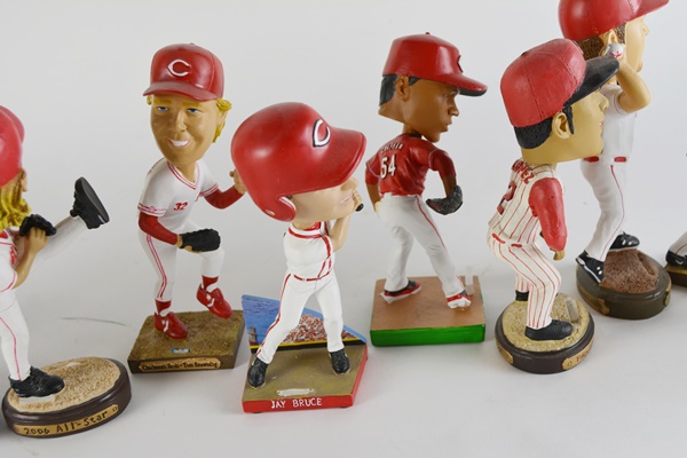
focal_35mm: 42
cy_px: 229
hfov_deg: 46.4
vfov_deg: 31.9
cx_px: 344
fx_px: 801
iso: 320
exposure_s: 1/125
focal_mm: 28
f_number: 5.6
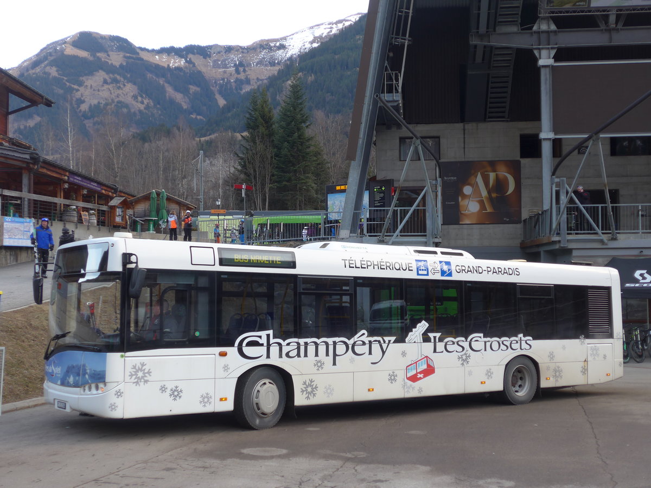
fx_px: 865
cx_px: 326
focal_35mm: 46
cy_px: 244
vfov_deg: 31.5
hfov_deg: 41.2
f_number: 3
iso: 80
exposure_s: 1/160
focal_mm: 9.5
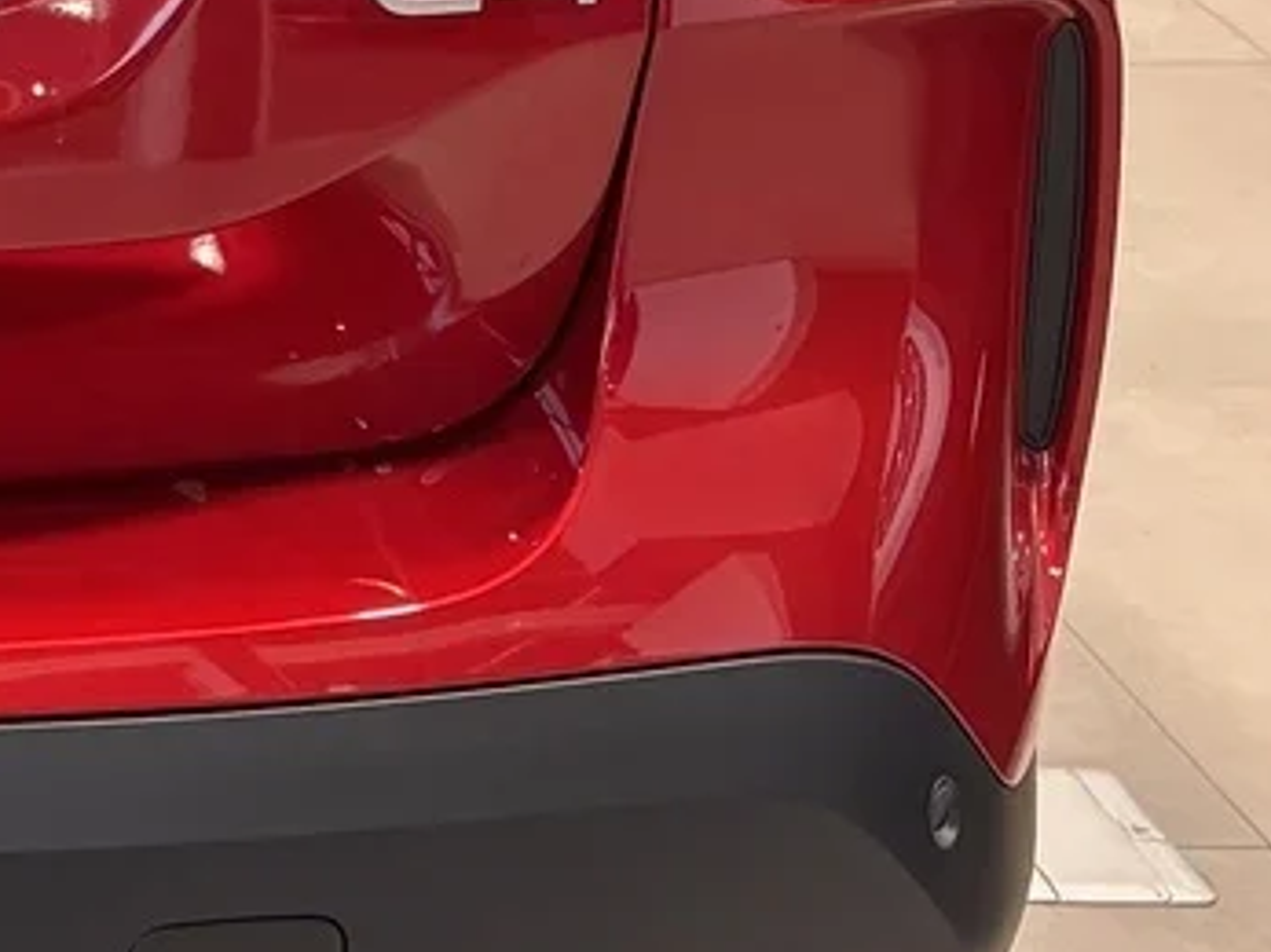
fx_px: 4405
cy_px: -319
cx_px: -1121
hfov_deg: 14.2
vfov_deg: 12.0
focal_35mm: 120
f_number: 1.6
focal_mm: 5.96
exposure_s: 1/100
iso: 125
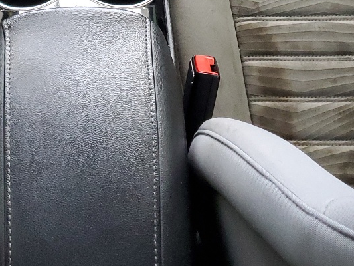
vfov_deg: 17.5
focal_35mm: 78
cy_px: -100
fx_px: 798
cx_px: 78
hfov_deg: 24.7
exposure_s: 1/40
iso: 314
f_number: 1.5
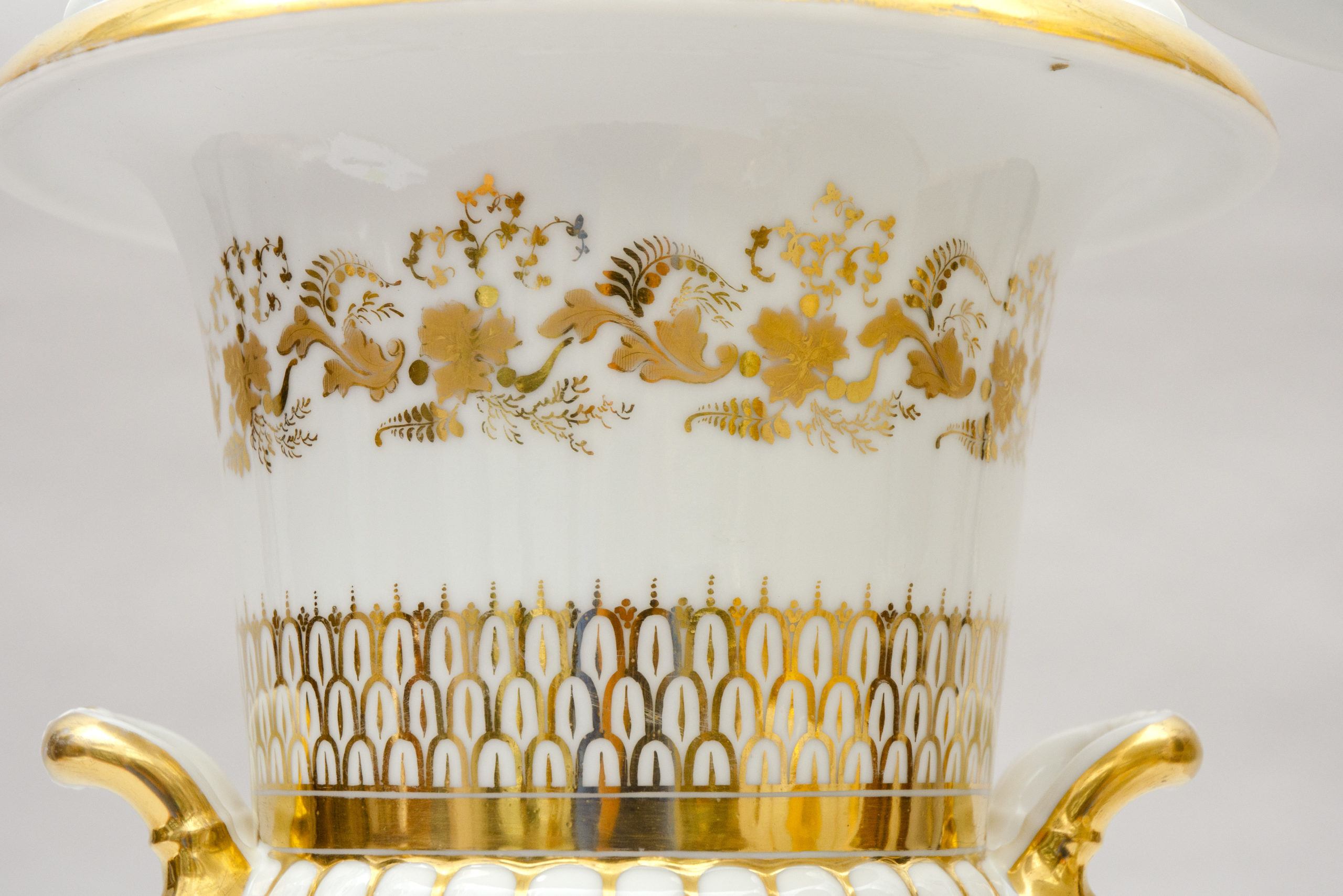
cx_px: 672
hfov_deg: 24.6
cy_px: 448
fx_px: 3078
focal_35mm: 82
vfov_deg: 16.6
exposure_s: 1/125
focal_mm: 55
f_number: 8
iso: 200
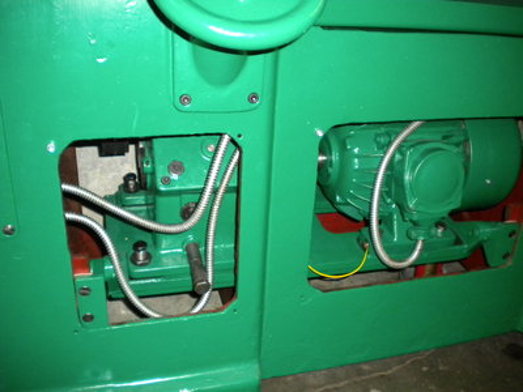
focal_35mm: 35
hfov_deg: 52.6
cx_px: 262
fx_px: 529
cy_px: 196
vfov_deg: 40.7
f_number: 3.1
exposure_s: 1/30
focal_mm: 6.3
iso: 400
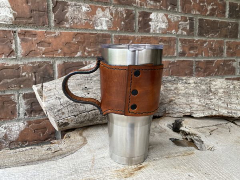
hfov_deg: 67.3
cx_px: 120
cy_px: 90
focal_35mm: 26
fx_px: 180
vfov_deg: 53.1
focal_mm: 4.25
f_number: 1.8
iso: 125
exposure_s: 1/114
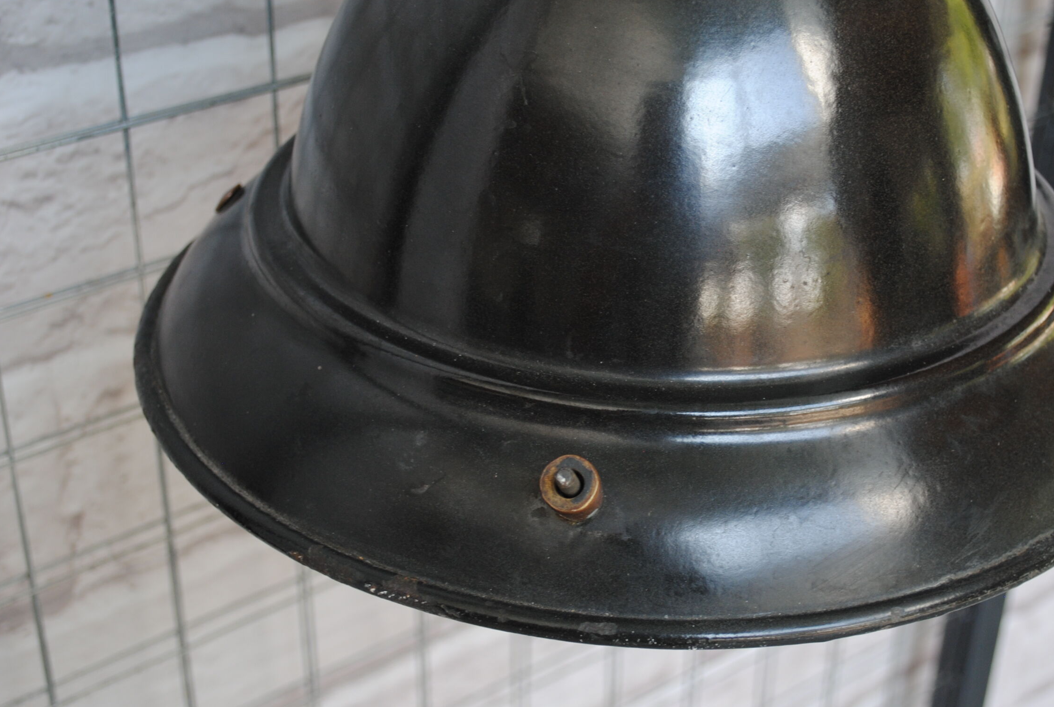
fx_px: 1819
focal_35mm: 62
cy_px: 409
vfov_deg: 22.0
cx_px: 630
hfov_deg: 32.2
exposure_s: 1/60
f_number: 4.8
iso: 200
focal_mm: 32
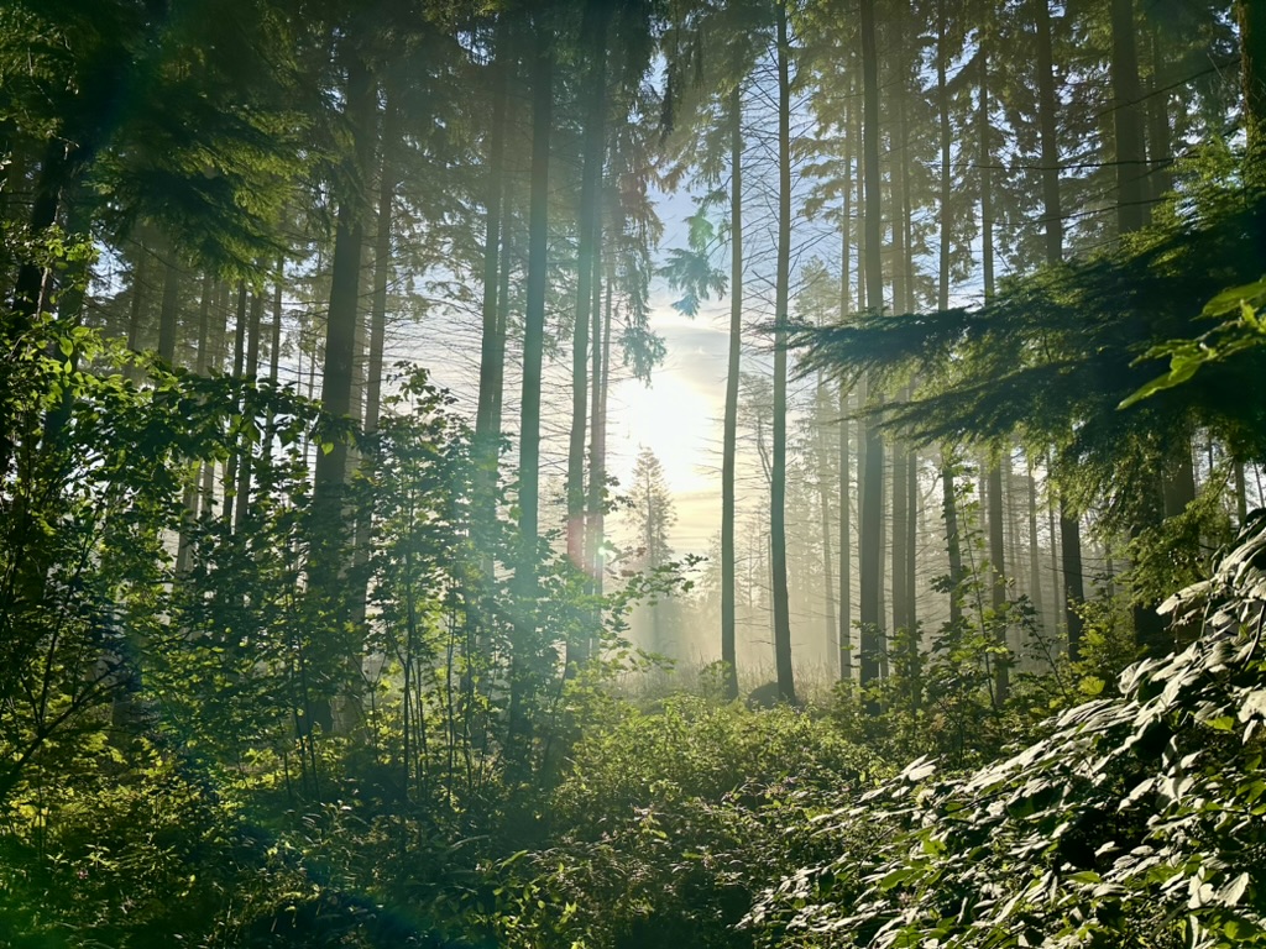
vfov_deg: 56.8
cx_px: 633
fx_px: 878
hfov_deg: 71.6
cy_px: 474
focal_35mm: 24
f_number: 1.78
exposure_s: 1/3861
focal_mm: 6.86
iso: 80
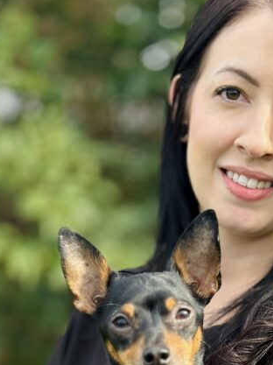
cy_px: 369
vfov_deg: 16.3
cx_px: 191
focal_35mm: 118
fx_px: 1243
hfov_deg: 12.5
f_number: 1.78
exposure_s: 1/719
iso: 80
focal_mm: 6.86
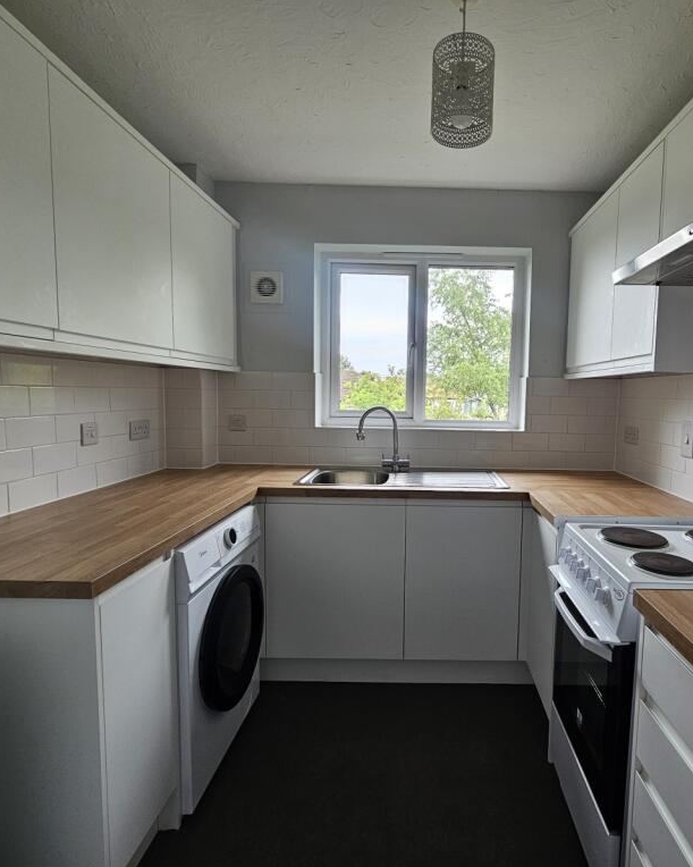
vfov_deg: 89.6
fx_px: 436
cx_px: 423
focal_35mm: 17
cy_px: 434
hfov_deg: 75.9
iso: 80
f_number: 2.2
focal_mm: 2.2
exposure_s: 1/100
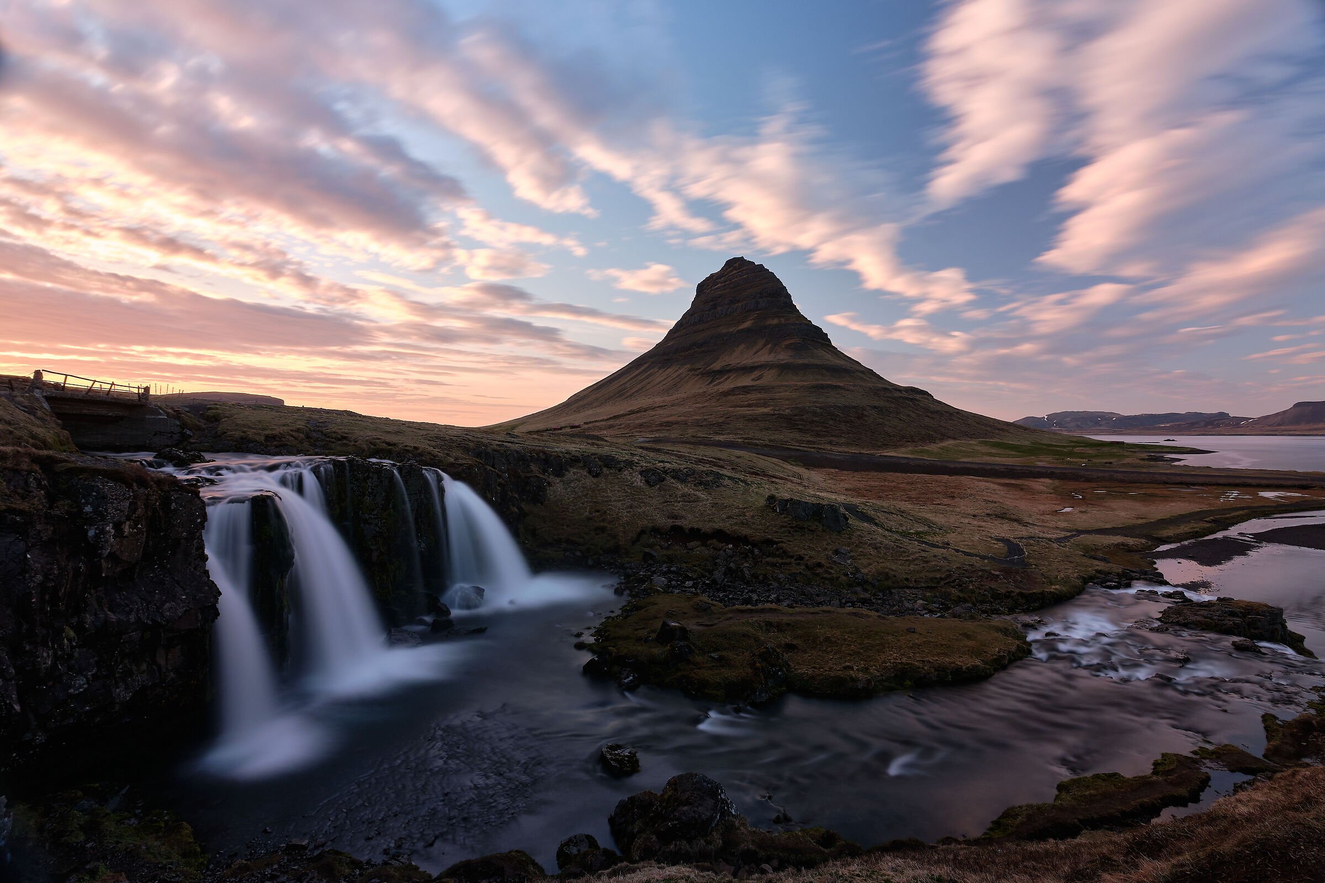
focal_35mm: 15
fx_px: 552
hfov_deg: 100.4
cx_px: 662
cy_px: 442
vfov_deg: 77.3
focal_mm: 10
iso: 200
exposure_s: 30
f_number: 7.1
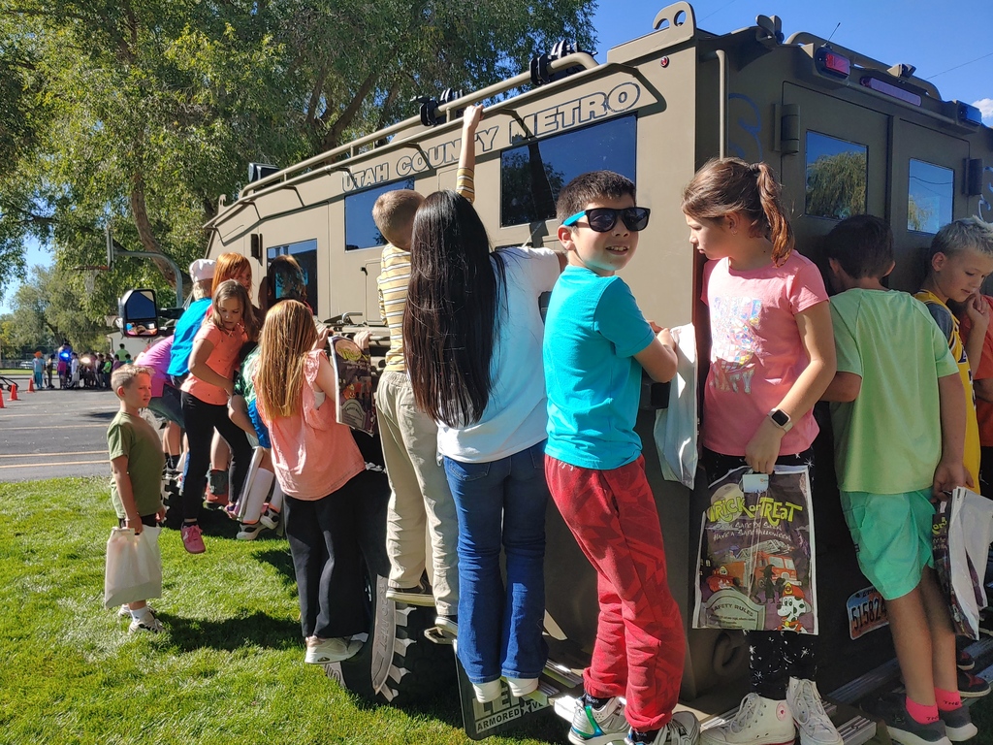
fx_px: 717
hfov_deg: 69.4
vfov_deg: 54.9
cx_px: 496
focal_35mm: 25
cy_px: 372
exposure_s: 1/1429
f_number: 1.5
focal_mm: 4.23
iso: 50
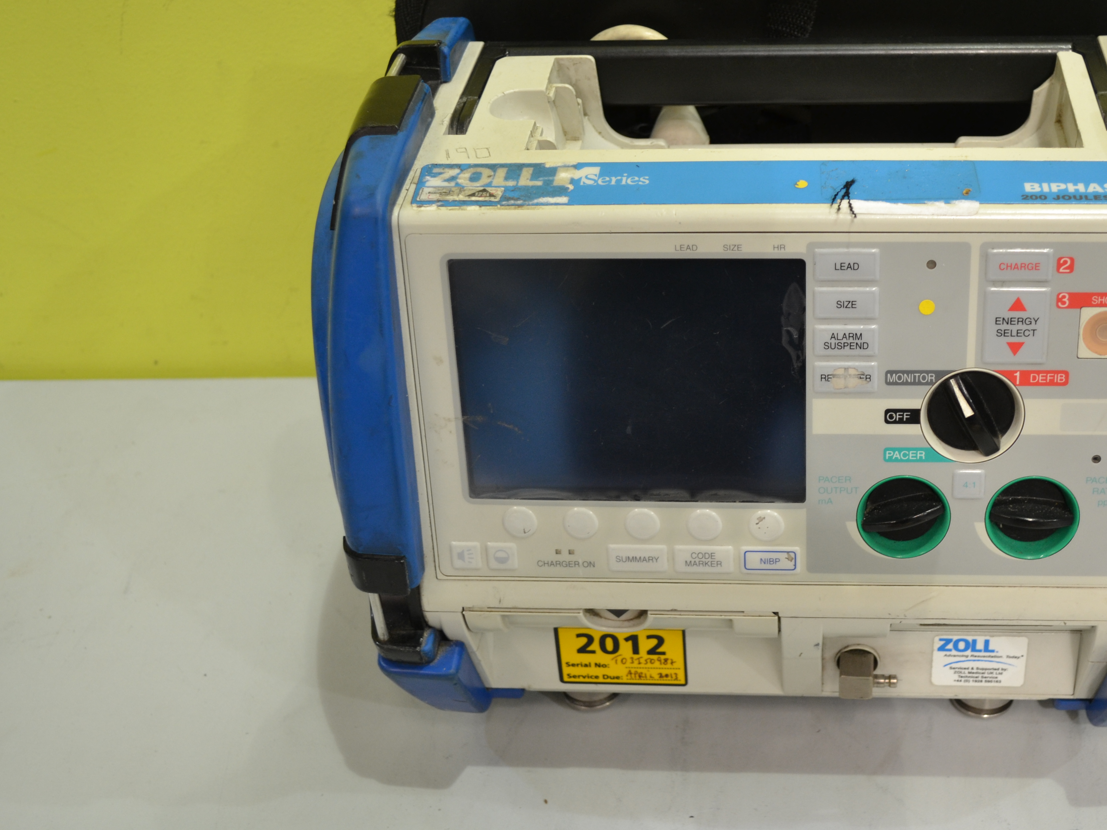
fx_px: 1535
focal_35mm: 48
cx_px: 734
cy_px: 374
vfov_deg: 30.2
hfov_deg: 39.2
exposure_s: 1/25
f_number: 4
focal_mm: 24
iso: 400
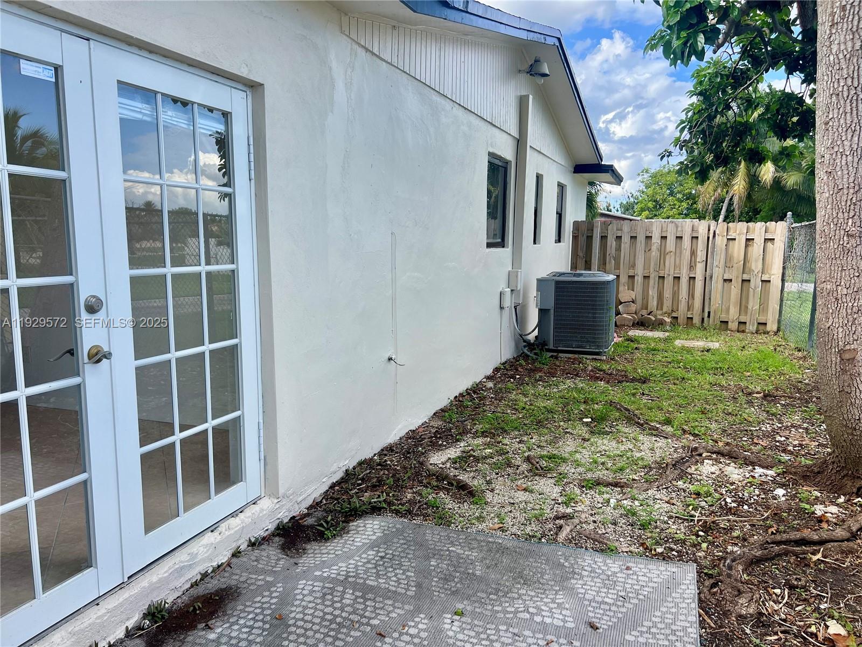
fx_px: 647
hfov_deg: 67.3
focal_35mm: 26
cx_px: 431
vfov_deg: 53.1
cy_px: 324
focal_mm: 5.7
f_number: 1.5
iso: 50
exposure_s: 1/1171
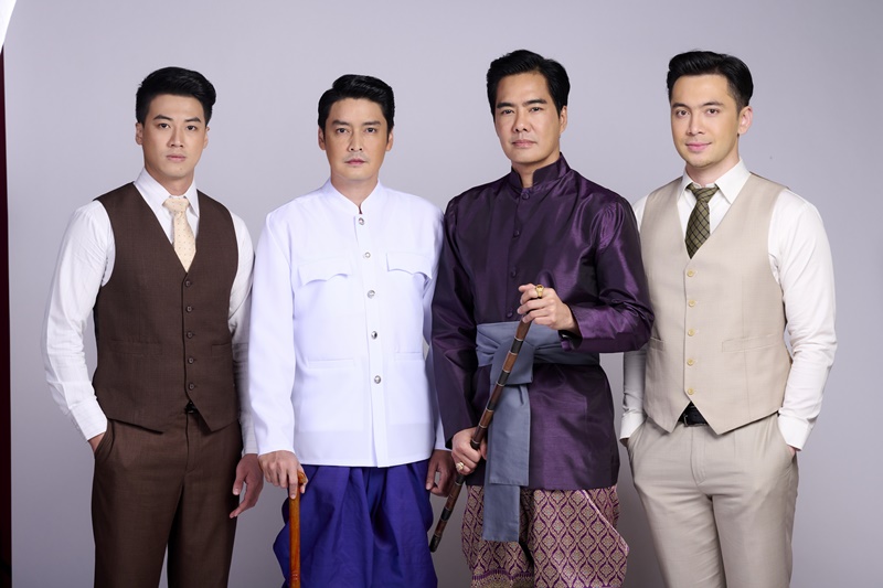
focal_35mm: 120
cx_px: 442
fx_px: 2943
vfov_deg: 11.4
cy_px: 294
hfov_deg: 17.1
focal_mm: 120
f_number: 9
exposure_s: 1/160
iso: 160
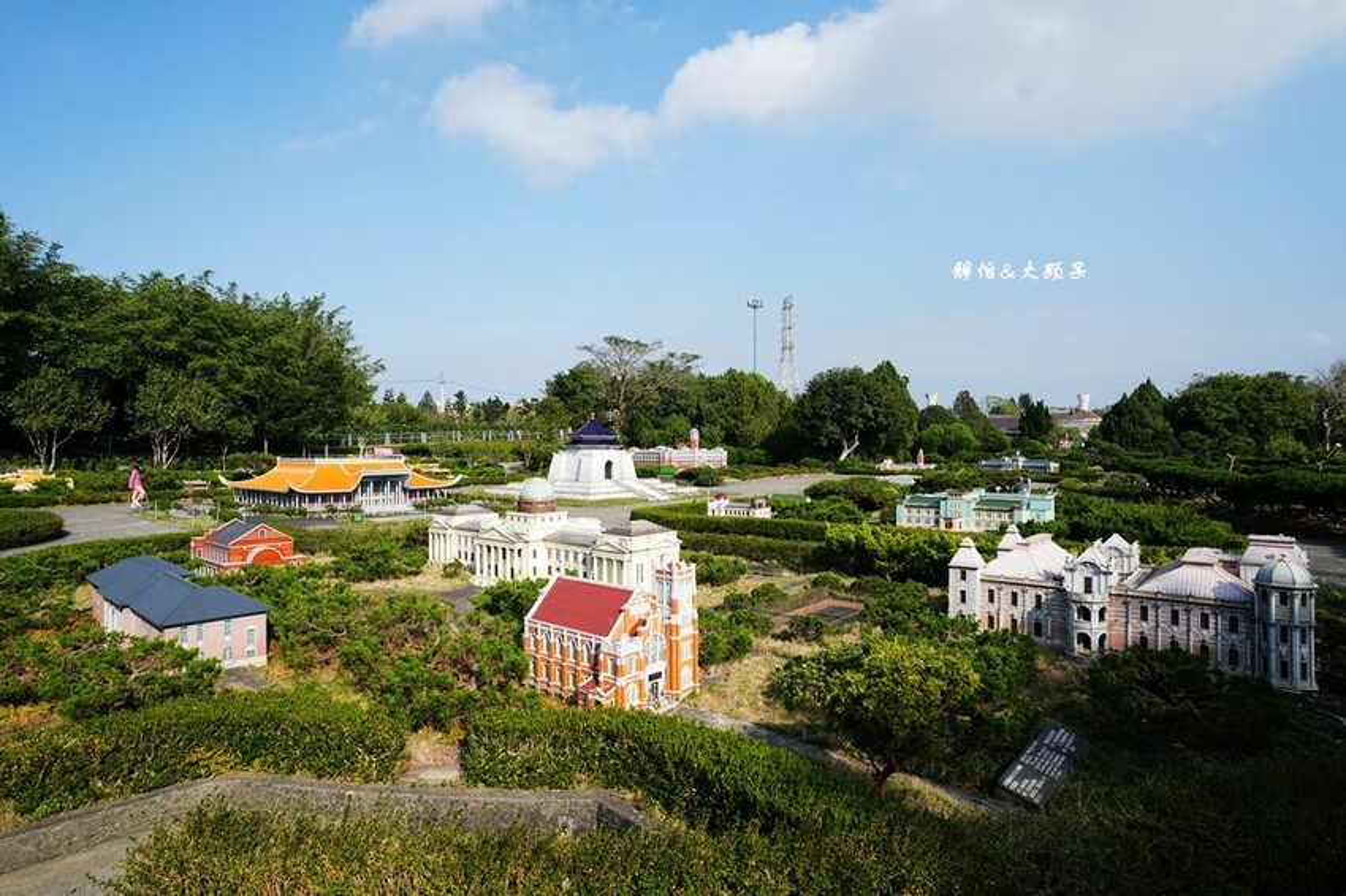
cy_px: 448
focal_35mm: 19
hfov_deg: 86.9
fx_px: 710
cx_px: 673
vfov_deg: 64.5
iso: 500
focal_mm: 19
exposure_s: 1/1250
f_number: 8
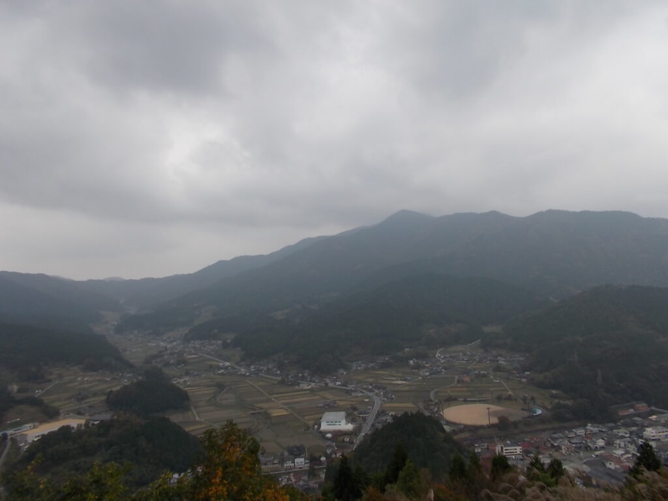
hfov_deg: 67.3
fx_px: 502
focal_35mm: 26
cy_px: 250
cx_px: 334
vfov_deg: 53.1
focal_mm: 4.6
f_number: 3.2
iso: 80
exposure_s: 1/320
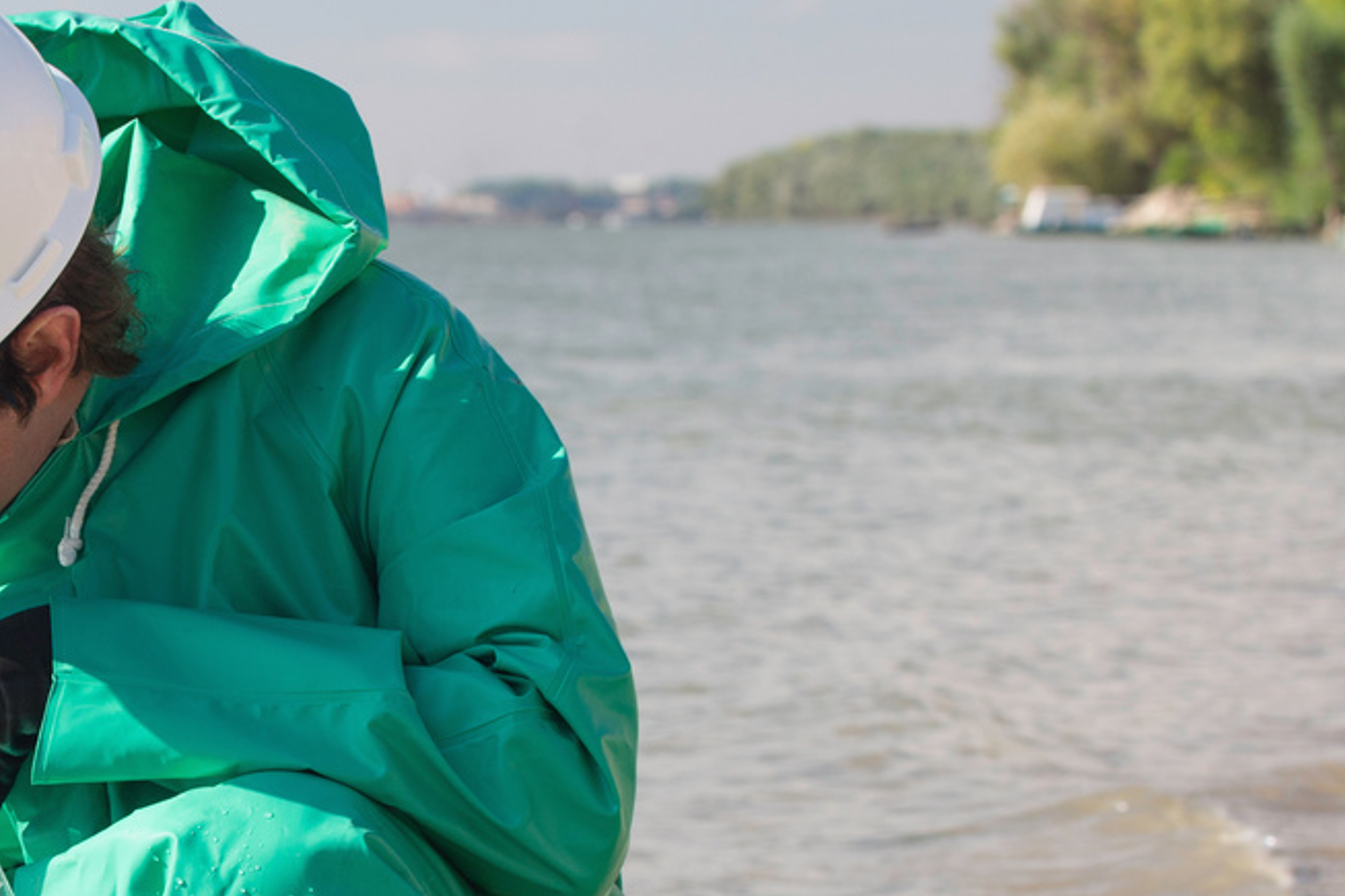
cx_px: -6
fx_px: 7694
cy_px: 783
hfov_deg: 9.9
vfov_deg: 6.7
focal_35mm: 206
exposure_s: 1/100
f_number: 8
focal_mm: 70
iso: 160
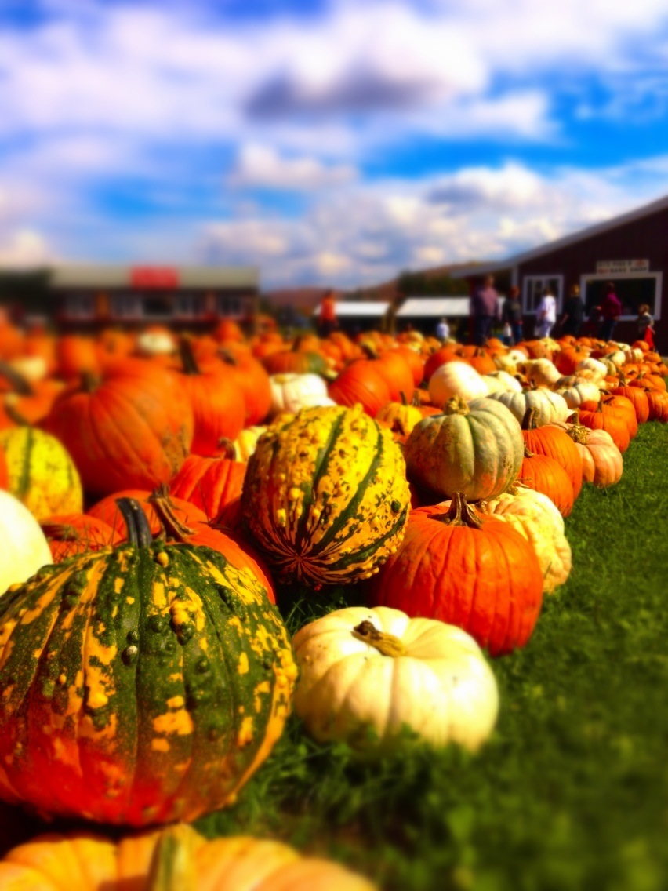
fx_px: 849
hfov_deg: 42.9
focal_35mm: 33
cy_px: 446
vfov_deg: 55.4
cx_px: 334
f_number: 2.4
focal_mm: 4.13
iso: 50
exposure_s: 1/2584
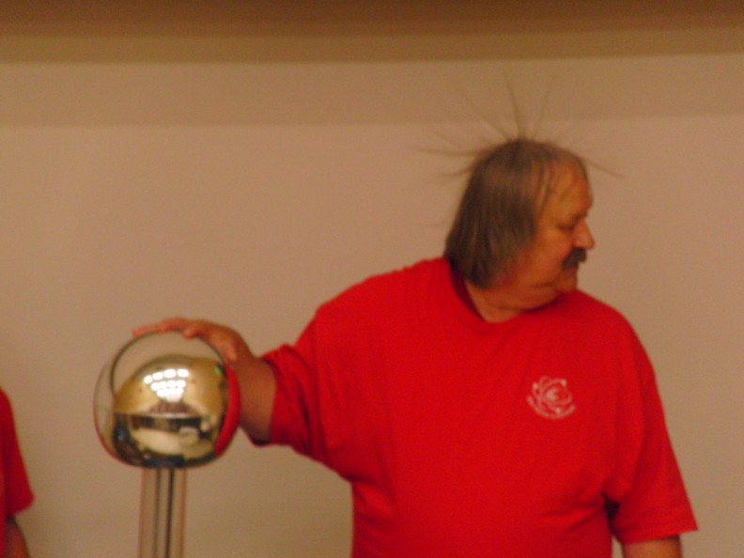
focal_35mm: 338
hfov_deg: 5.9
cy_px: 279
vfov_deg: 4.4
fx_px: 7265
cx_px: 372
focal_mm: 59.8
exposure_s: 1/10
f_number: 4.6
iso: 400
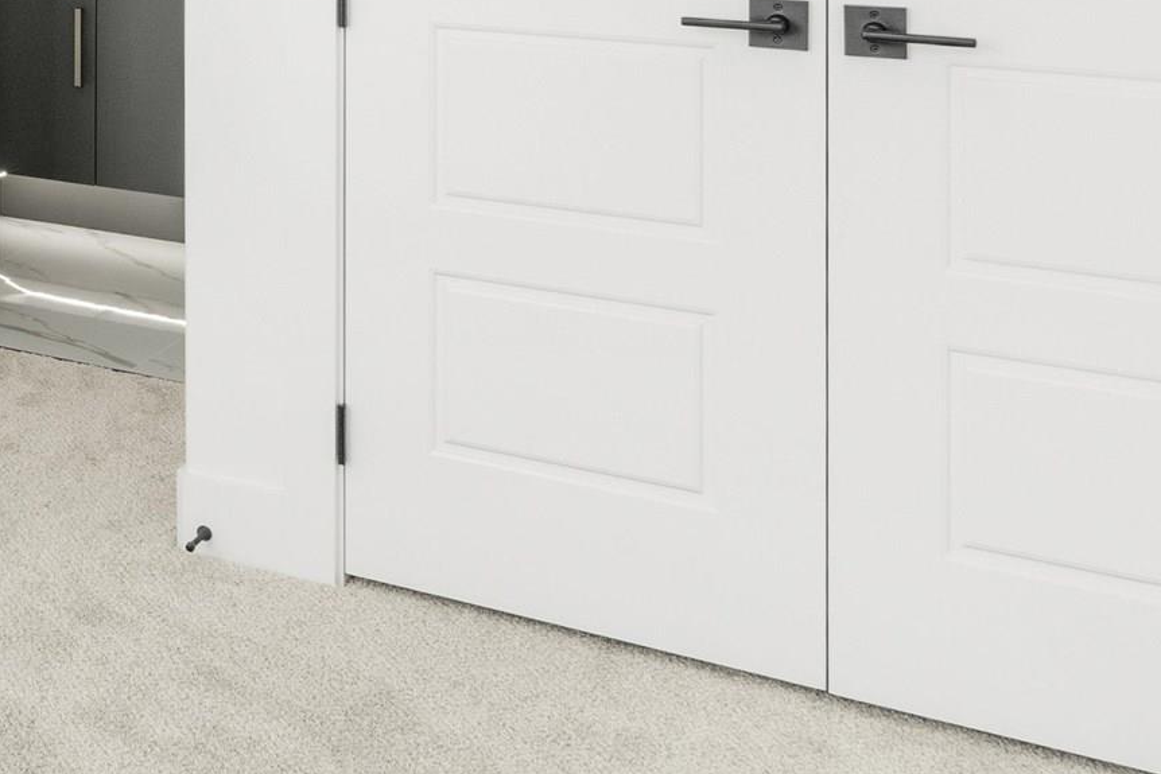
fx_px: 1896
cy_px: -192
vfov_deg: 21.2
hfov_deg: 26.7
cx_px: -477
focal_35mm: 59
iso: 200
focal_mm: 11
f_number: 9.5
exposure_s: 1/8
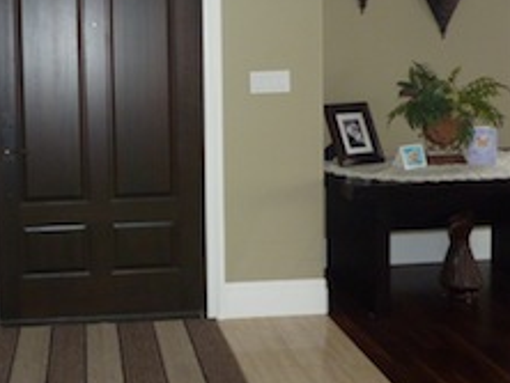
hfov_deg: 40.6
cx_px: 115
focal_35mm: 45
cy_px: 87
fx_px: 664
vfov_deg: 31.6
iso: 250
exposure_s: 1/30
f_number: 3.3
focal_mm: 4.1
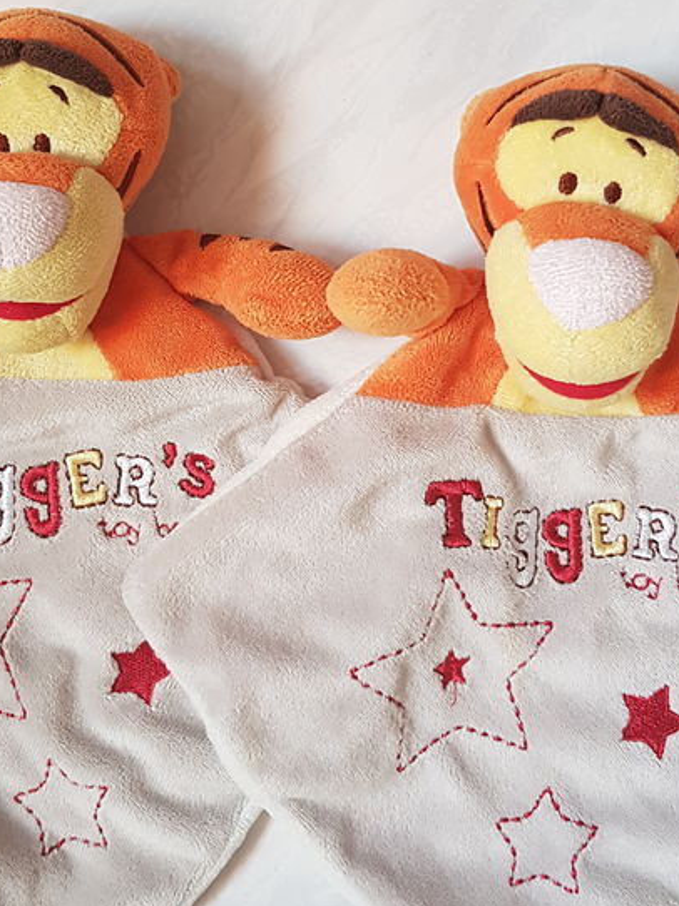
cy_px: 346
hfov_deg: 30.2
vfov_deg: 39.4
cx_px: 313
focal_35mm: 48
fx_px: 1256
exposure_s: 1/33
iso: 200
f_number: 1.7
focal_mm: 4.2
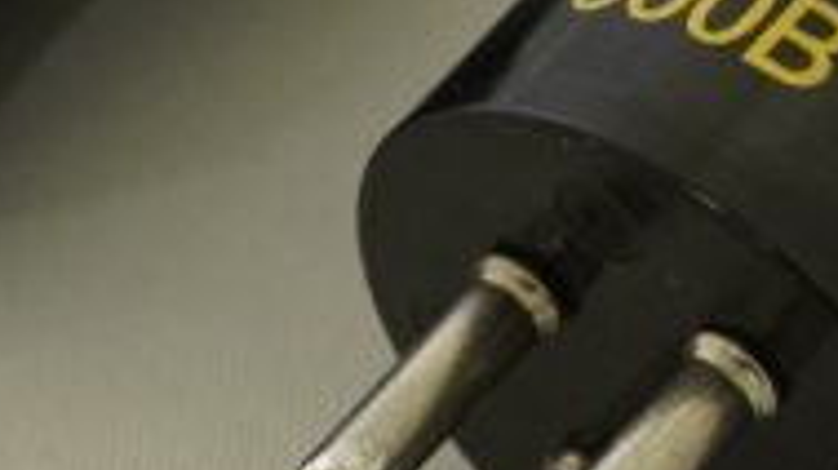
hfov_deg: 5.8
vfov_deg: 3.2
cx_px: 213
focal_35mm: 373
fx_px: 8282
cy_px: -18
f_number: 20
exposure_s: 1/2.5
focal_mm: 105
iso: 1000
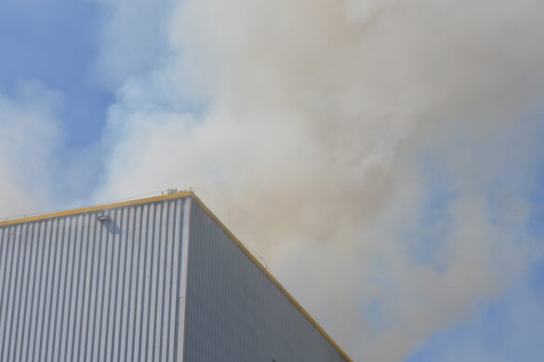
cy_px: 181
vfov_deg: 16.5
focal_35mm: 82
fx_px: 1246
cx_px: 272
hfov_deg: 24.6
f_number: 9
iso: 100
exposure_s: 1/320
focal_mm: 55
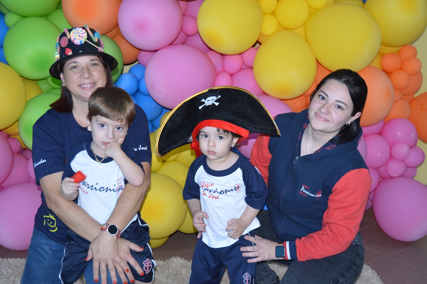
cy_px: 142
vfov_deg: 26.4
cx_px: 214
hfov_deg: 38.9
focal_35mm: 51
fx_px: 604
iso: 900
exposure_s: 1/60
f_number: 4.5
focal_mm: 34
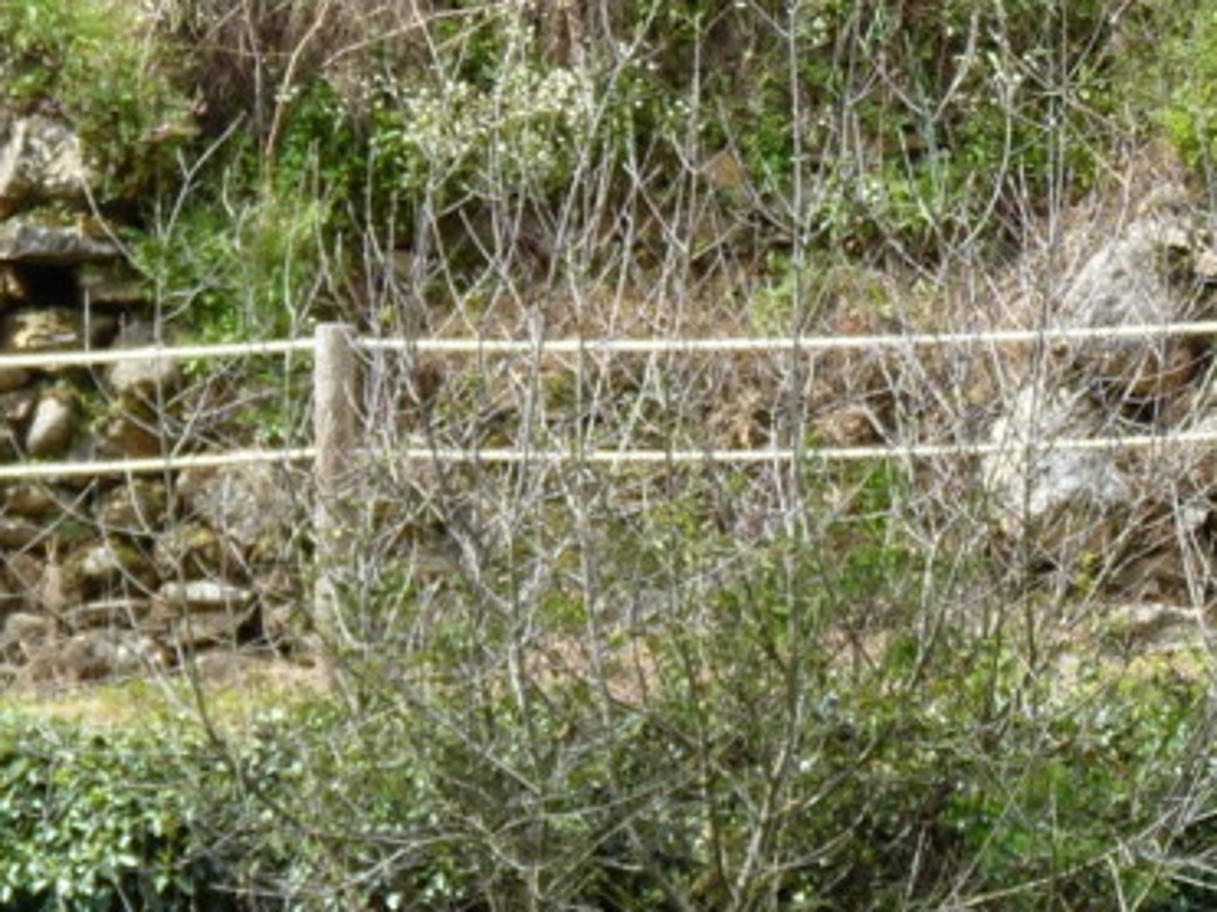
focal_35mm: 314
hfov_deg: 6.3
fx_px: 11036
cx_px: 1453
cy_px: -486
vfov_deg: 4.7
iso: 80
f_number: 4
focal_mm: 16.1
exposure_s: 1/200
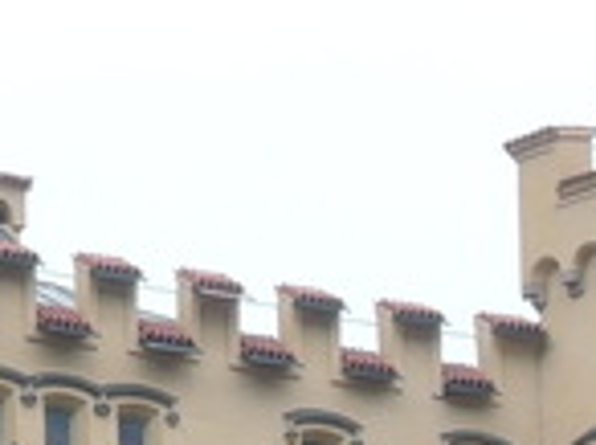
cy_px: 1221
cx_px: -196
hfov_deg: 3.3
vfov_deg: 2.5
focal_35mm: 597
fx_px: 10262
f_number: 5.6
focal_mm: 18.2
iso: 80
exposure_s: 1/160
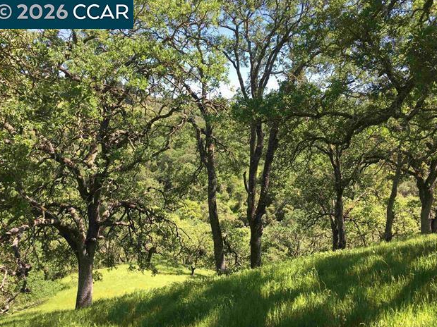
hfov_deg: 60.0
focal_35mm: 30
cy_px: 163
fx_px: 379
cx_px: 218
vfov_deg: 46.8
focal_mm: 4.15
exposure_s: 1/409
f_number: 2.2
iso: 25
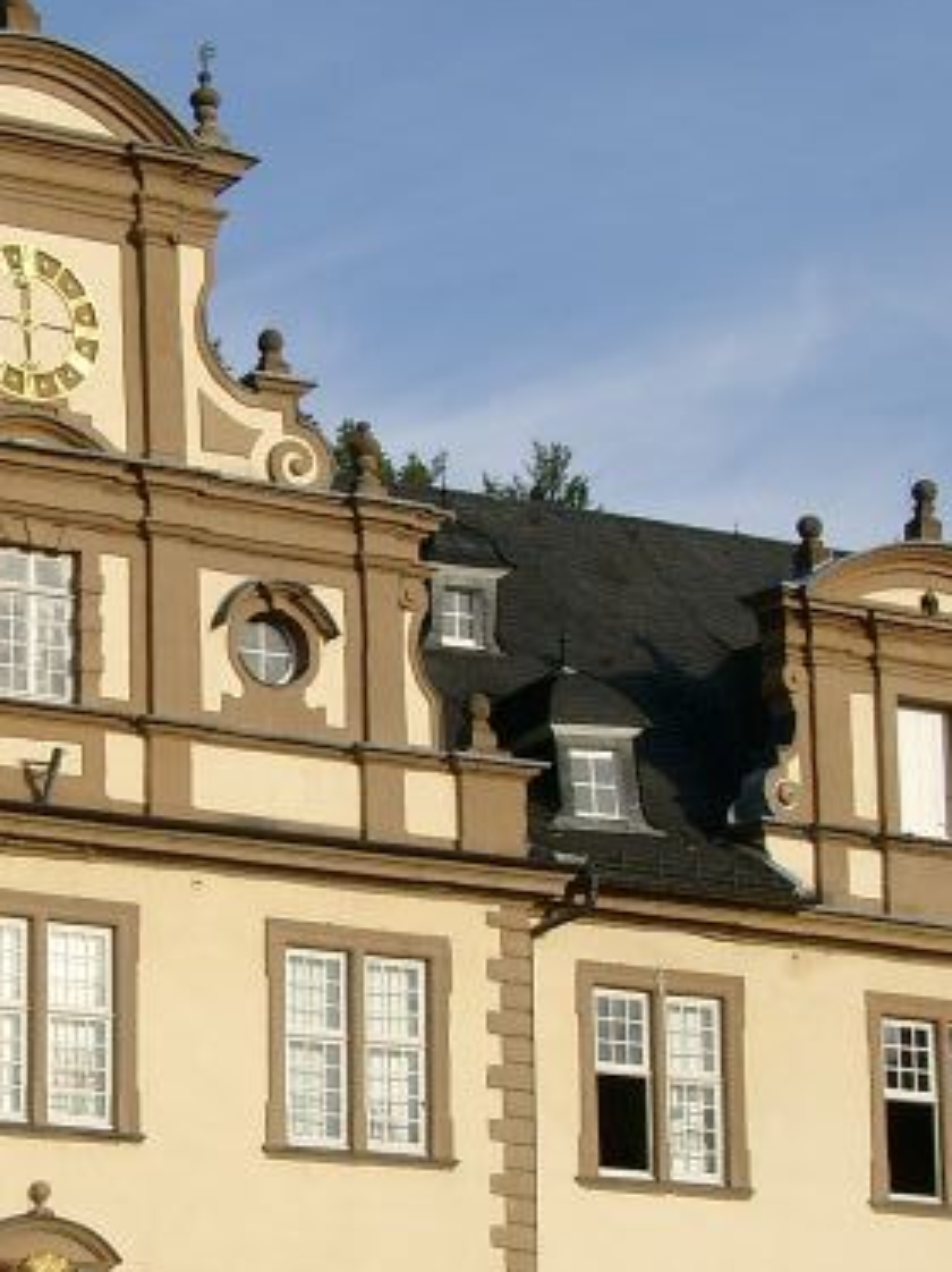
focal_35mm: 122
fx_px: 4479
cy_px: 905
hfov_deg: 12.0
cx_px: 41
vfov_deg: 16.1
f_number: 4
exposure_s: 1/641
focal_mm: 11.76
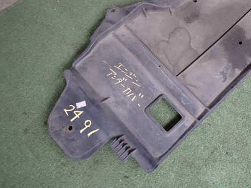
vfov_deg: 38.3
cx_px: 175
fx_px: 268
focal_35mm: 37
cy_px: 64
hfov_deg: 48.9
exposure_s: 1/125
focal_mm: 4.5
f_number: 2
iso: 200
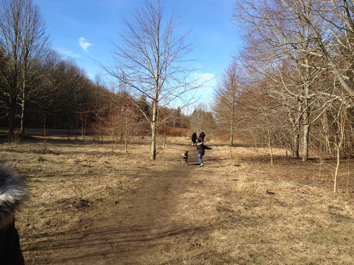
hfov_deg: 52.6
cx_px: 177
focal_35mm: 35
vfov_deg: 40.7
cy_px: 132
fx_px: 358
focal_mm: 4.28
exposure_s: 1/1042
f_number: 2.4
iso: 64
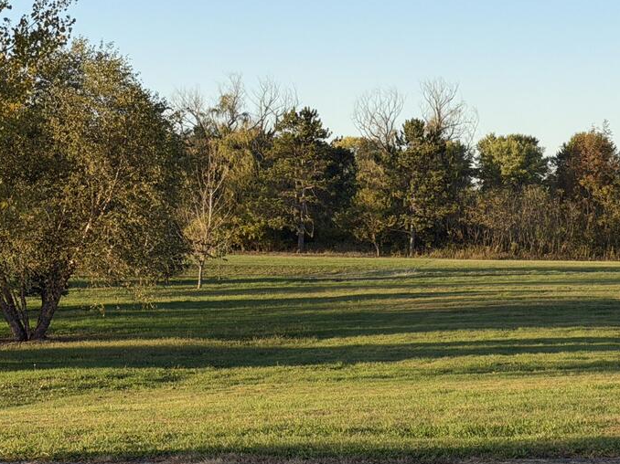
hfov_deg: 19.1
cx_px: 508
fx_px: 1826
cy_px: 181
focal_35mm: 102
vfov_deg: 14.5
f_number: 1.78
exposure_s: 1/1980
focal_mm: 6.76
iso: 64
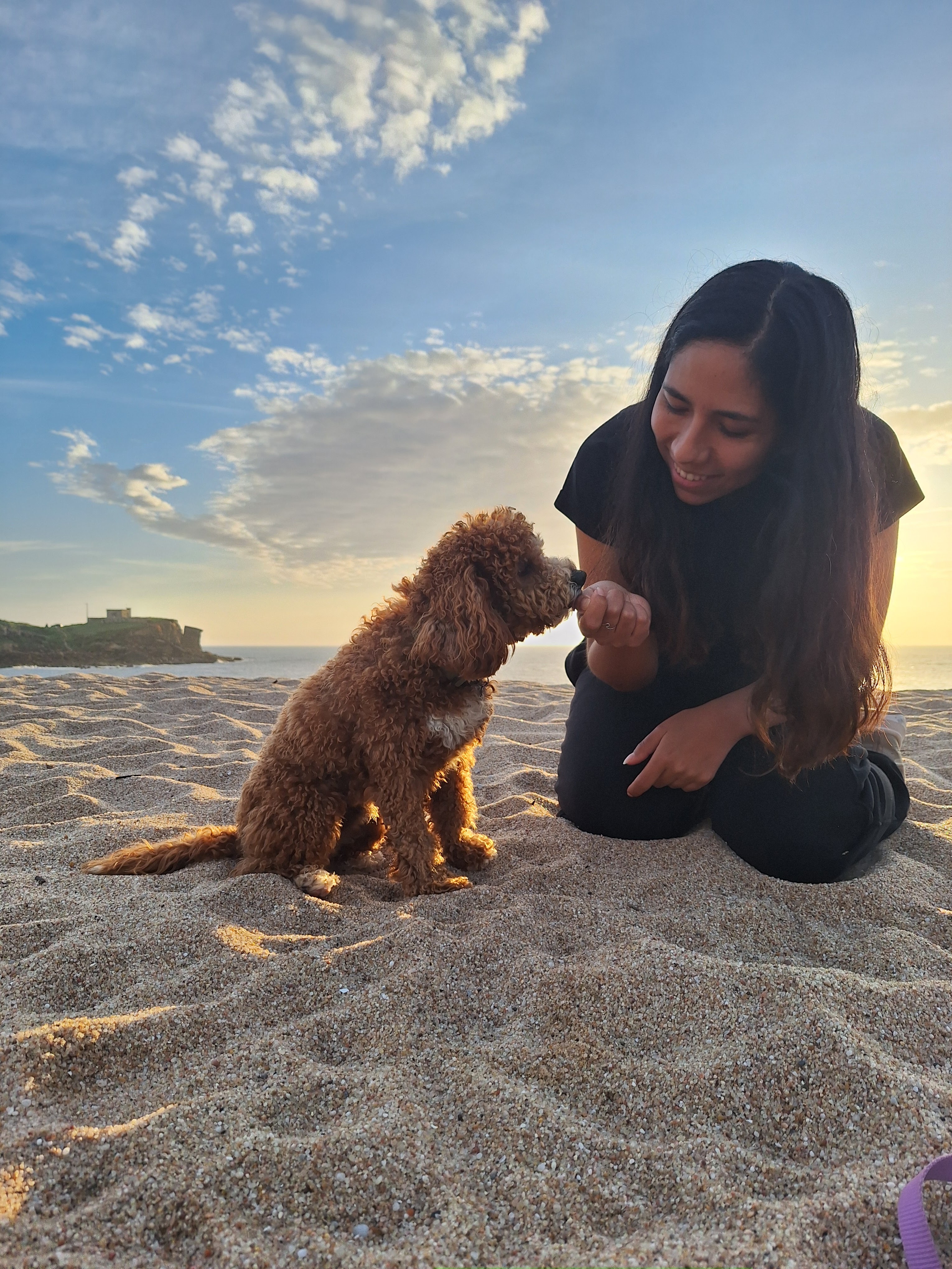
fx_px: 843
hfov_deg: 58.9
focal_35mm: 23
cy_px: 634
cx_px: 476
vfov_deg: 73.9
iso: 40
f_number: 1.8
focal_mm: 5.54
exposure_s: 1/1135
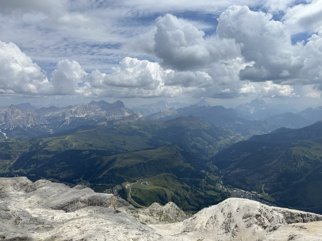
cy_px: 120
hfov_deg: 71.6
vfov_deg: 56.8
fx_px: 223
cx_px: 161
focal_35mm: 24
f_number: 1.78
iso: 80
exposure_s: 1/9709
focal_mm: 6.86
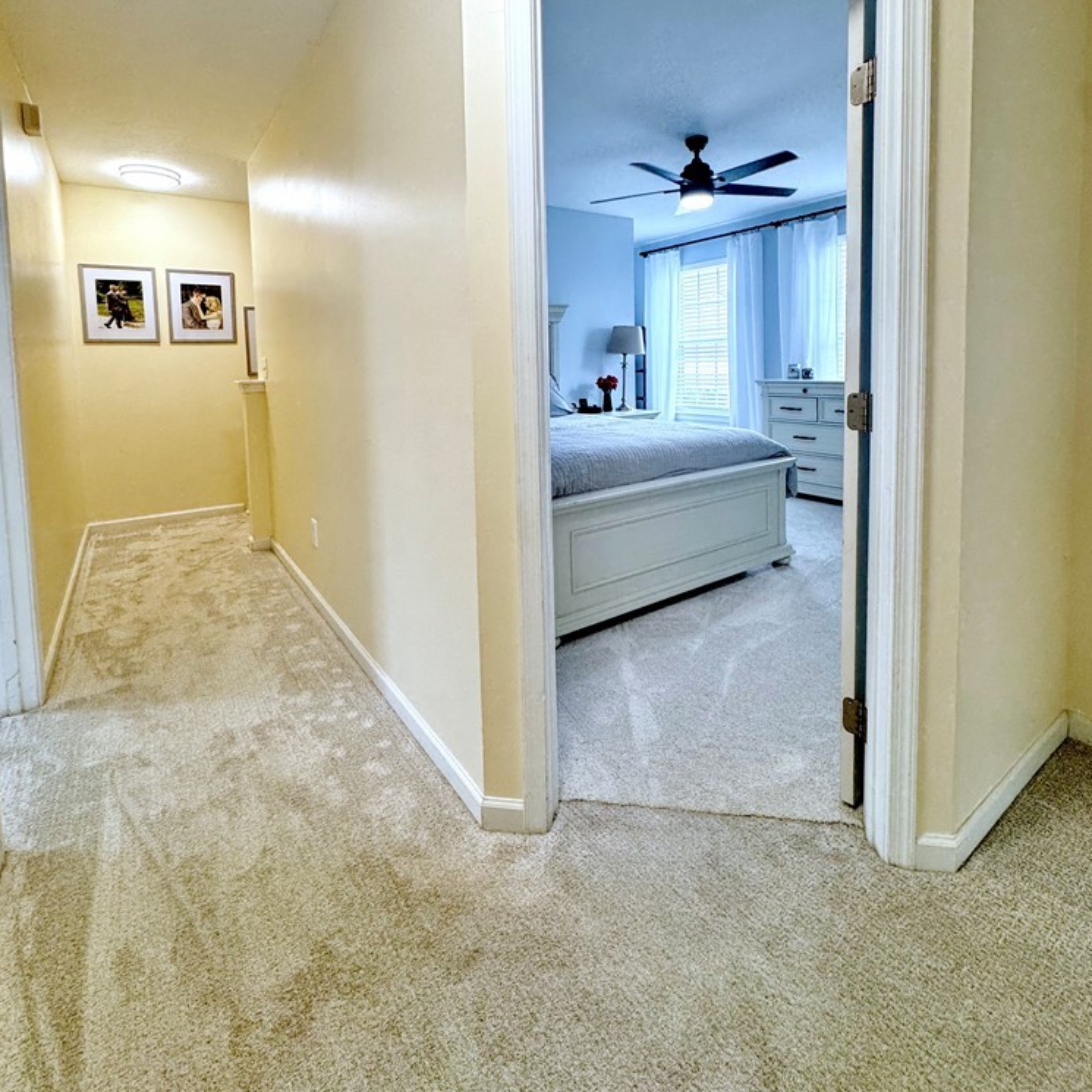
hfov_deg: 84.0
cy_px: 400
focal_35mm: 17
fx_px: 607
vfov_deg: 82.2
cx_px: 556
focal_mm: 2.22
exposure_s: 1/120
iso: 160
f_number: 2.2
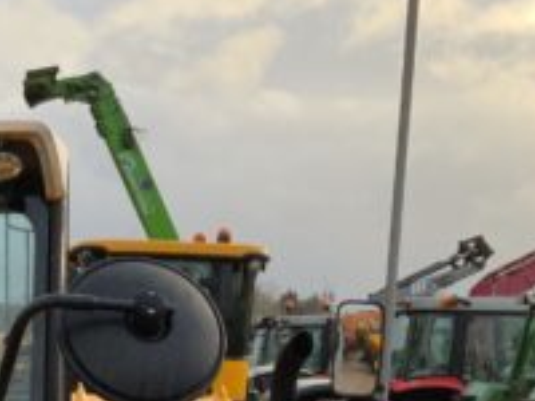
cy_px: 575
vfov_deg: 14.9
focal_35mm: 93
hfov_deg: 21.0
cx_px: 158
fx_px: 1437
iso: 16
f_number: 1.8
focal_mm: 3
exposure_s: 1/175
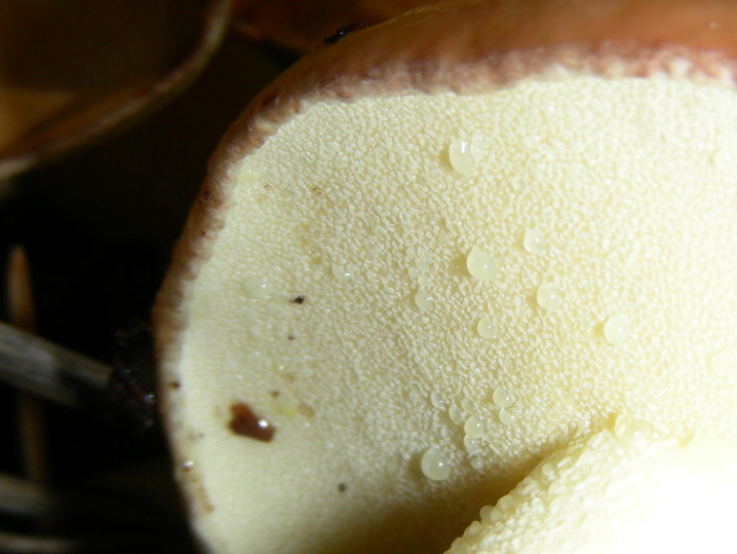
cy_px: 292
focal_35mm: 124
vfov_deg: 12.0
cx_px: 503
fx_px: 2641
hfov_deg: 15.8
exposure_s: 1/120
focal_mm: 14.6
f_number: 6.8
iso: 50
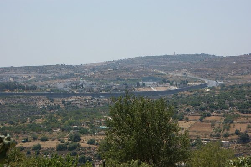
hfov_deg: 19.5
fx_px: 732
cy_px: 84
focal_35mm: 105
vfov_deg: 13.0
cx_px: 126
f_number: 6.3
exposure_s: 1/1250
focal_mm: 70
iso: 200
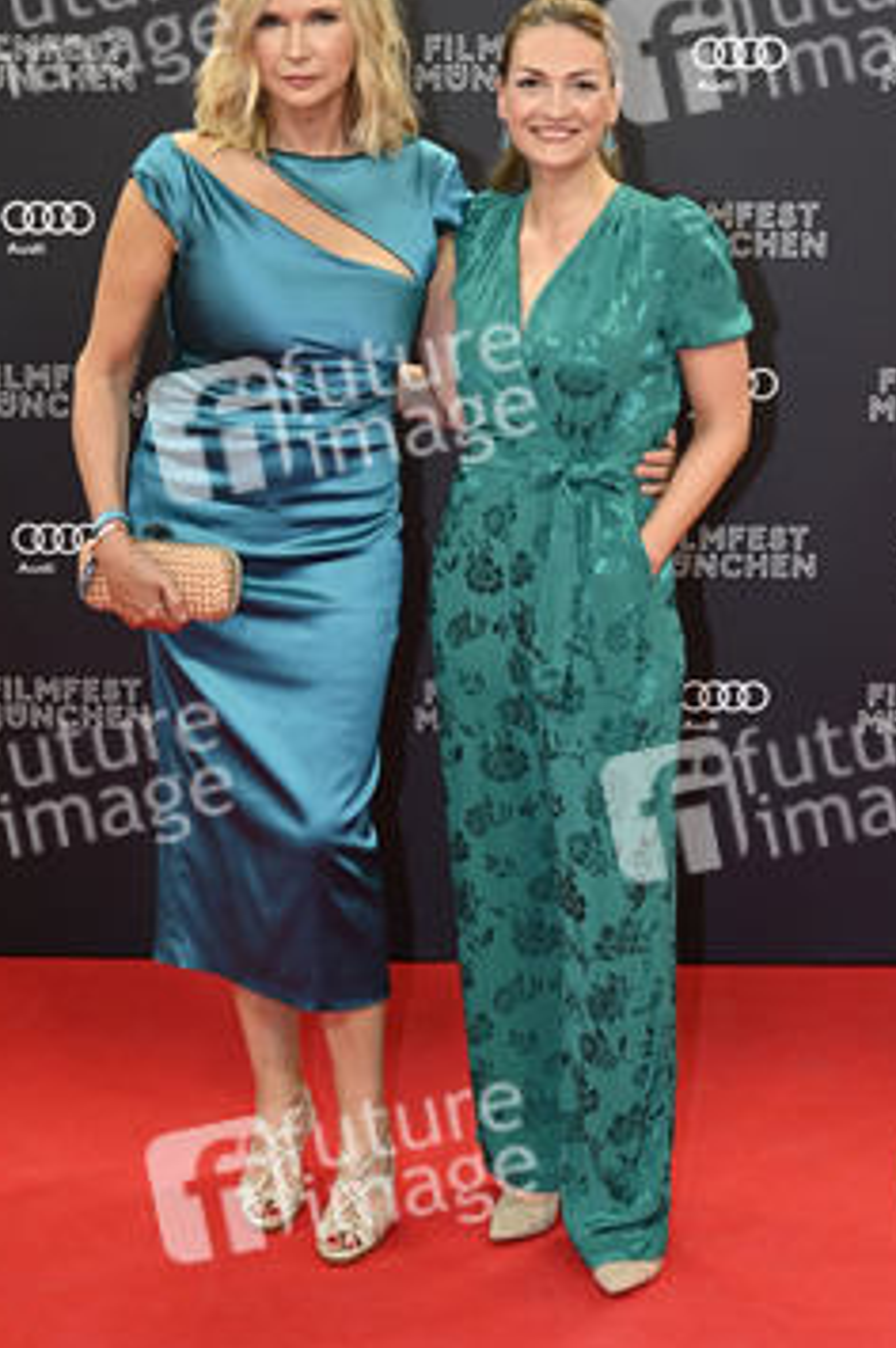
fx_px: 2319
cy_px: 604
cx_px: 452
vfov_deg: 32.4
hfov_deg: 21.9
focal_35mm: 62
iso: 640
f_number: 6.3
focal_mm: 55
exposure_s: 1/125
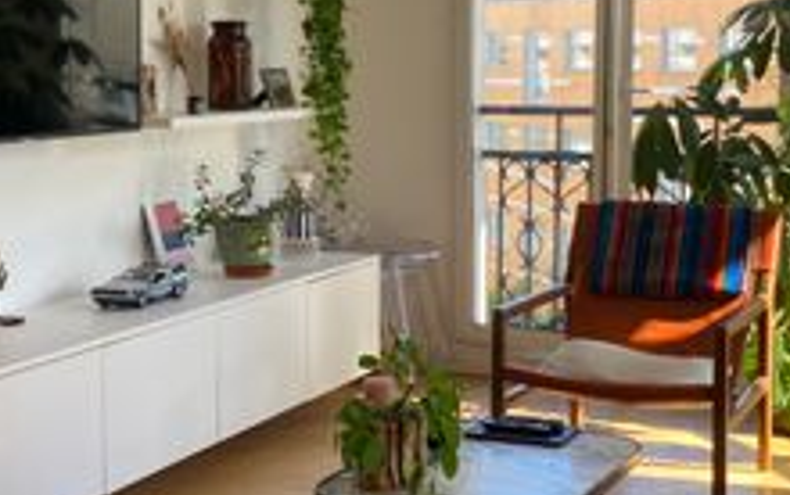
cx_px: 442
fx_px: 1616
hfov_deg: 27.4
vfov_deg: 17.4
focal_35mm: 75
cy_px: 240
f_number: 1.8
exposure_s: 1/160
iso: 32
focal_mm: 4.25
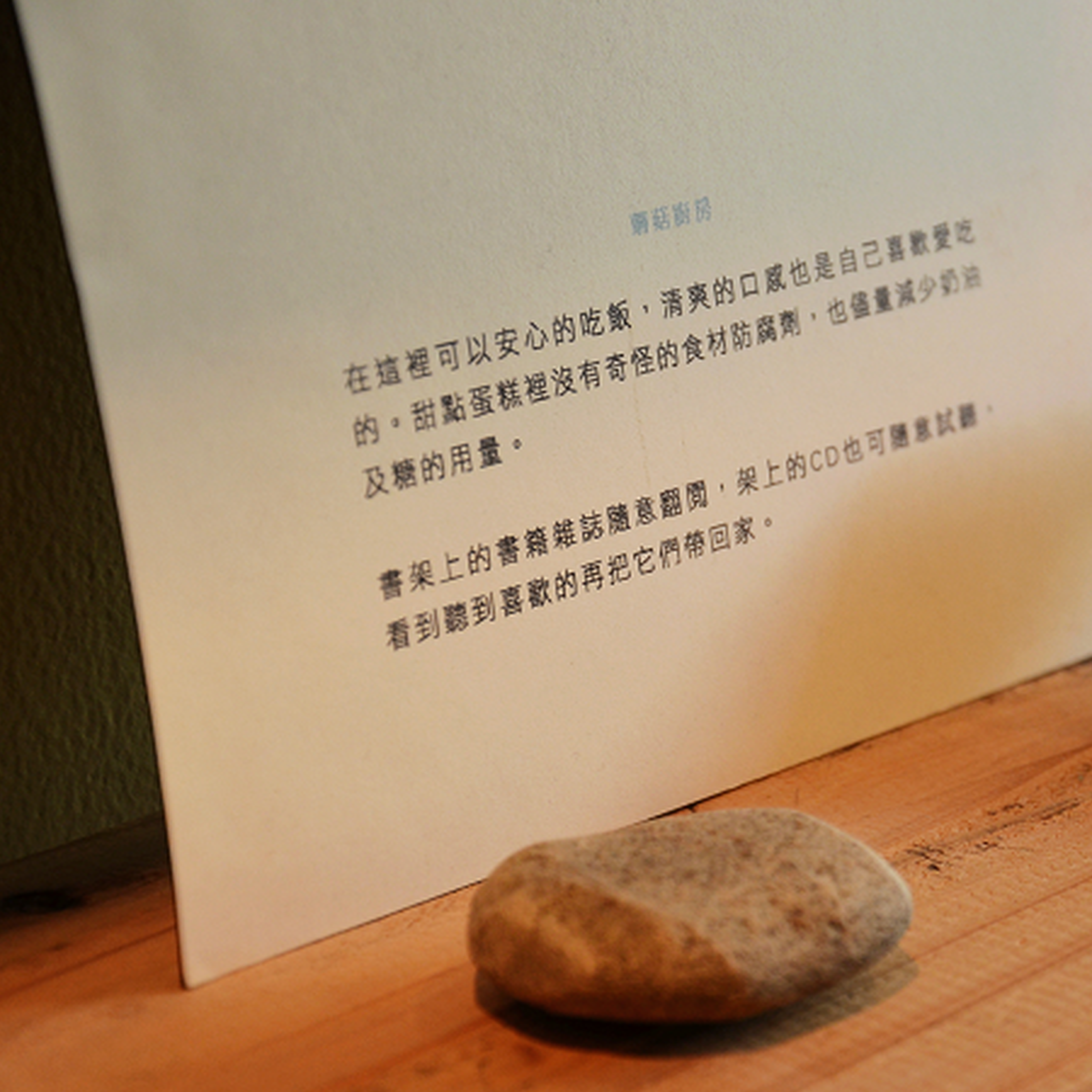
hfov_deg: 14.1
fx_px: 4390
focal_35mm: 123
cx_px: 903
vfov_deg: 14.2
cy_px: 580
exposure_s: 1/60
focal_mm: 58
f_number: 5
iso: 450
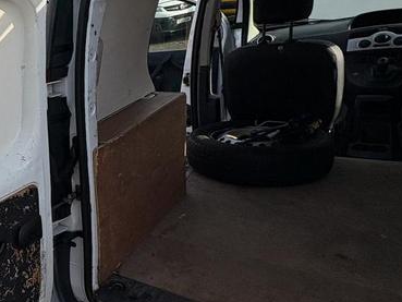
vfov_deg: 41.8
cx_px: -54
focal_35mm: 34
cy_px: 138
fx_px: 395
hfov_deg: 41.3
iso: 50
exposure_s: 1/1880
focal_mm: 2.22
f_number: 2.2
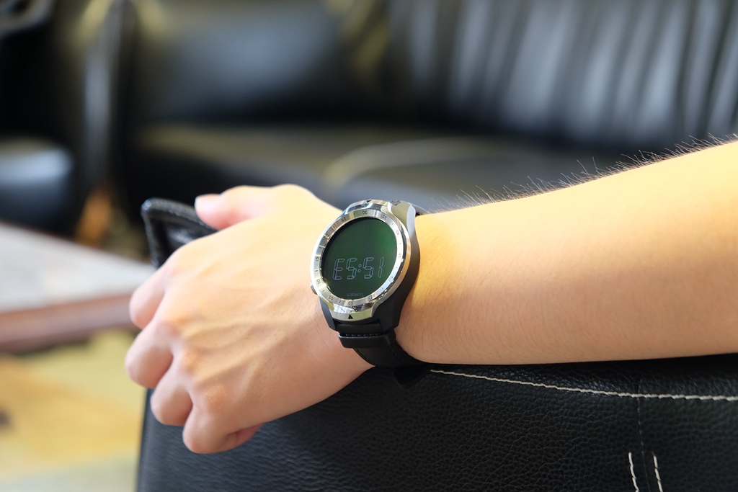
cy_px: 246
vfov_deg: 16.5
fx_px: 1702
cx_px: 369
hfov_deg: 24.5
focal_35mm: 83
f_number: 4
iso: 640
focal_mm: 55
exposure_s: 1/20
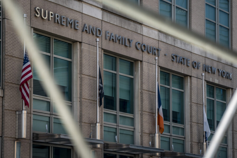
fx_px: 711
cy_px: 79
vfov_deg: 12.7
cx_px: 118
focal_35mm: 108
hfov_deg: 18.9
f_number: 2.8
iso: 50
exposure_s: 1/160
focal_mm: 70
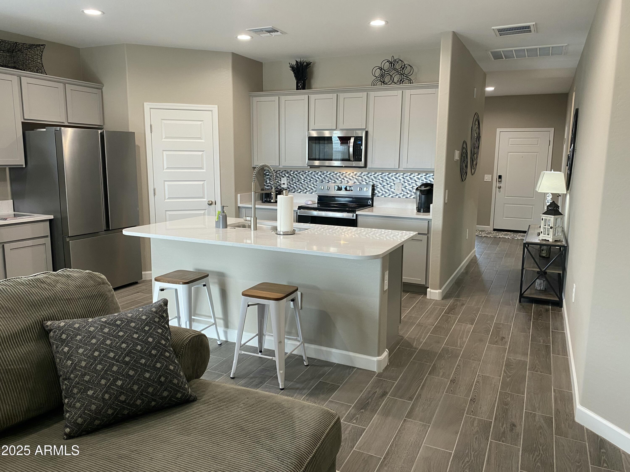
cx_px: 315
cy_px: 236
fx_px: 473
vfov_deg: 53.1
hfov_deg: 67.3
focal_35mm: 26
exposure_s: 1/60
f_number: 1.8
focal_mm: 4.25
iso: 100
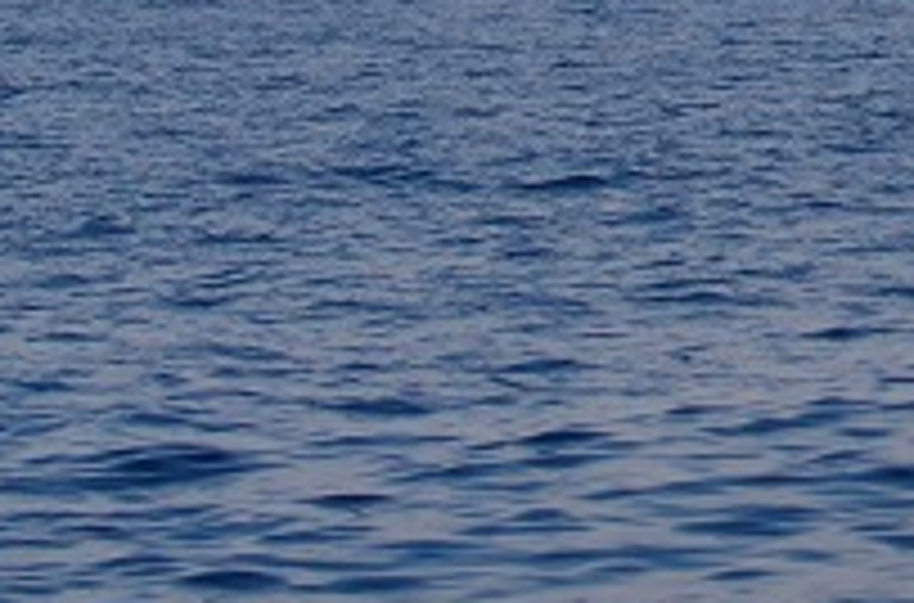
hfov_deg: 3.9
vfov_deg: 2.6
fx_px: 13111
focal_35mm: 518
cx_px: 2055
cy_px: -803
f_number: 5.6
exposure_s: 1/2500
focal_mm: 70
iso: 400
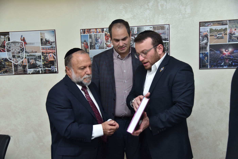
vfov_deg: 33.4
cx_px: 119
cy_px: 80
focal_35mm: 40
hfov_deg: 48.4
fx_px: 264
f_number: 4
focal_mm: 40
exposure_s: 1/200
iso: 500
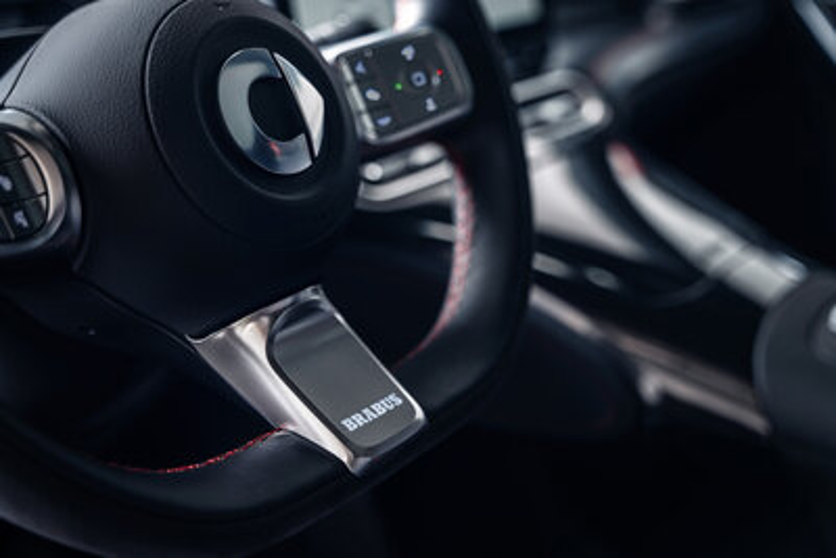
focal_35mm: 49
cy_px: 279
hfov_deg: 40.6
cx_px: 418
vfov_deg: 27.7
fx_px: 1131
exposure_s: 1/30
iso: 125
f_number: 2.8
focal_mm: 48.7
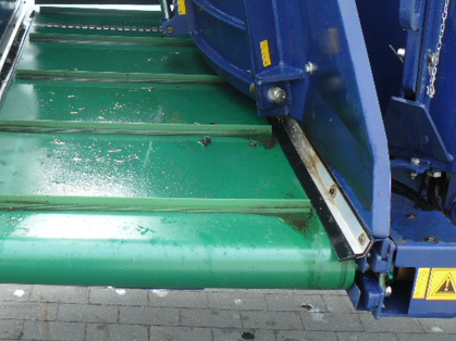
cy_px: 94
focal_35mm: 55
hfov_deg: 34.5
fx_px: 724
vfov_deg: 26.3
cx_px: 144
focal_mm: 6
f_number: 2.8
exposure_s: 1/125
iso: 100
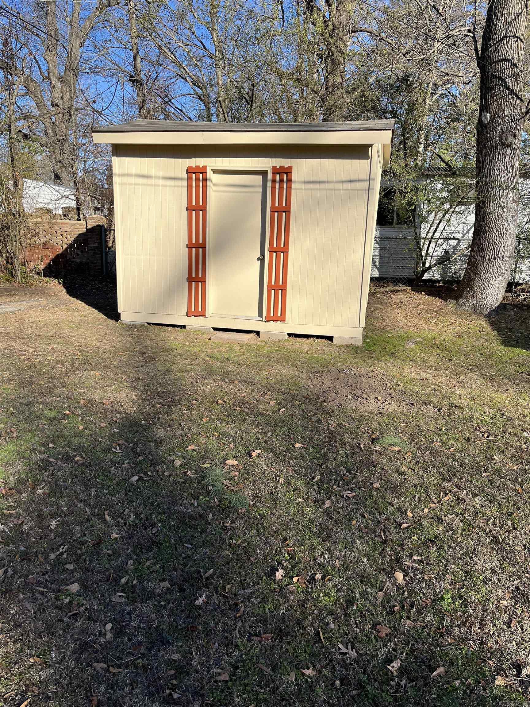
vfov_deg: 67.3
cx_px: 265
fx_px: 531
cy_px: 354
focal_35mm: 26
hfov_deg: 53.1
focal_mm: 5.1
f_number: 1.6
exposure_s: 1/1992
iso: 50
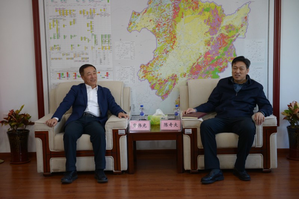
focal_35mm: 58
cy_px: 100
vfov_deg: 23.4
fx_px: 482
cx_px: 150
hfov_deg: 34.5
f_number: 2.8
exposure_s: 1/320
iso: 1250
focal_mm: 58
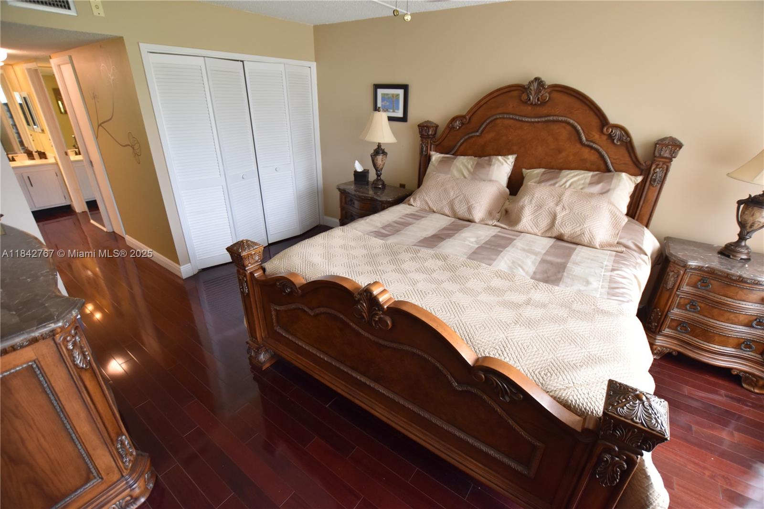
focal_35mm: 15
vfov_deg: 77.3
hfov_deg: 100.4
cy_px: 254
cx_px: 382
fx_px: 318
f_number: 4
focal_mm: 10
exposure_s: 1/60
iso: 800
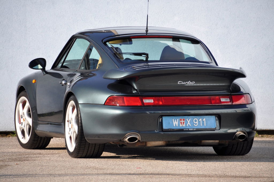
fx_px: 2280
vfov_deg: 4.6
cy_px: 91
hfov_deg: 6.9
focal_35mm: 300
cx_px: 137
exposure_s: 1/250
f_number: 6.3
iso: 500
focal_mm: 200
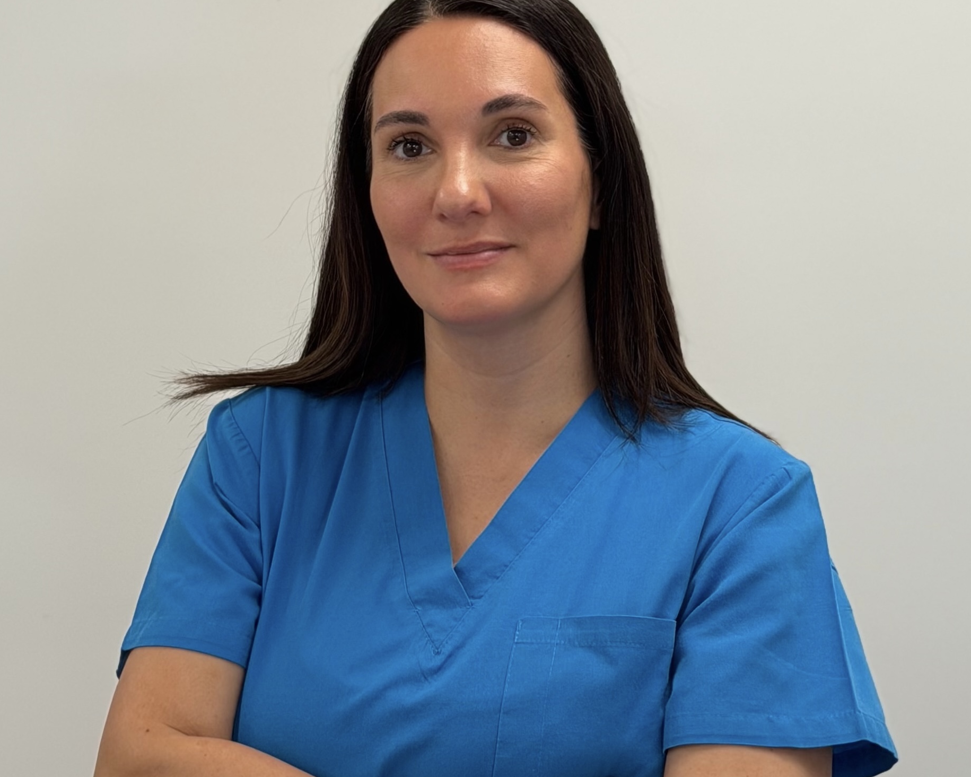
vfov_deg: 24.2
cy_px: 317
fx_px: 1811
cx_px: 488
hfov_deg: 30.0
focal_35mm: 63
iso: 50
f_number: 1.78
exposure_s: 1/141
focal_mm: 6.76
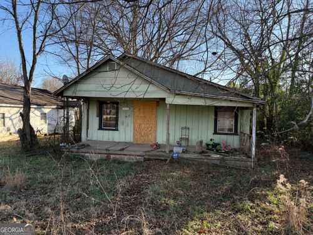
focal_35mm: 24
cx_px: 156
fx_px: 217
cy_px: 118
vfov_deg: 56.8
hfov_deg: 71.6
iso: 100
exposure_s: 1/1032
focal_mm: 6.76
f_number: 1.78
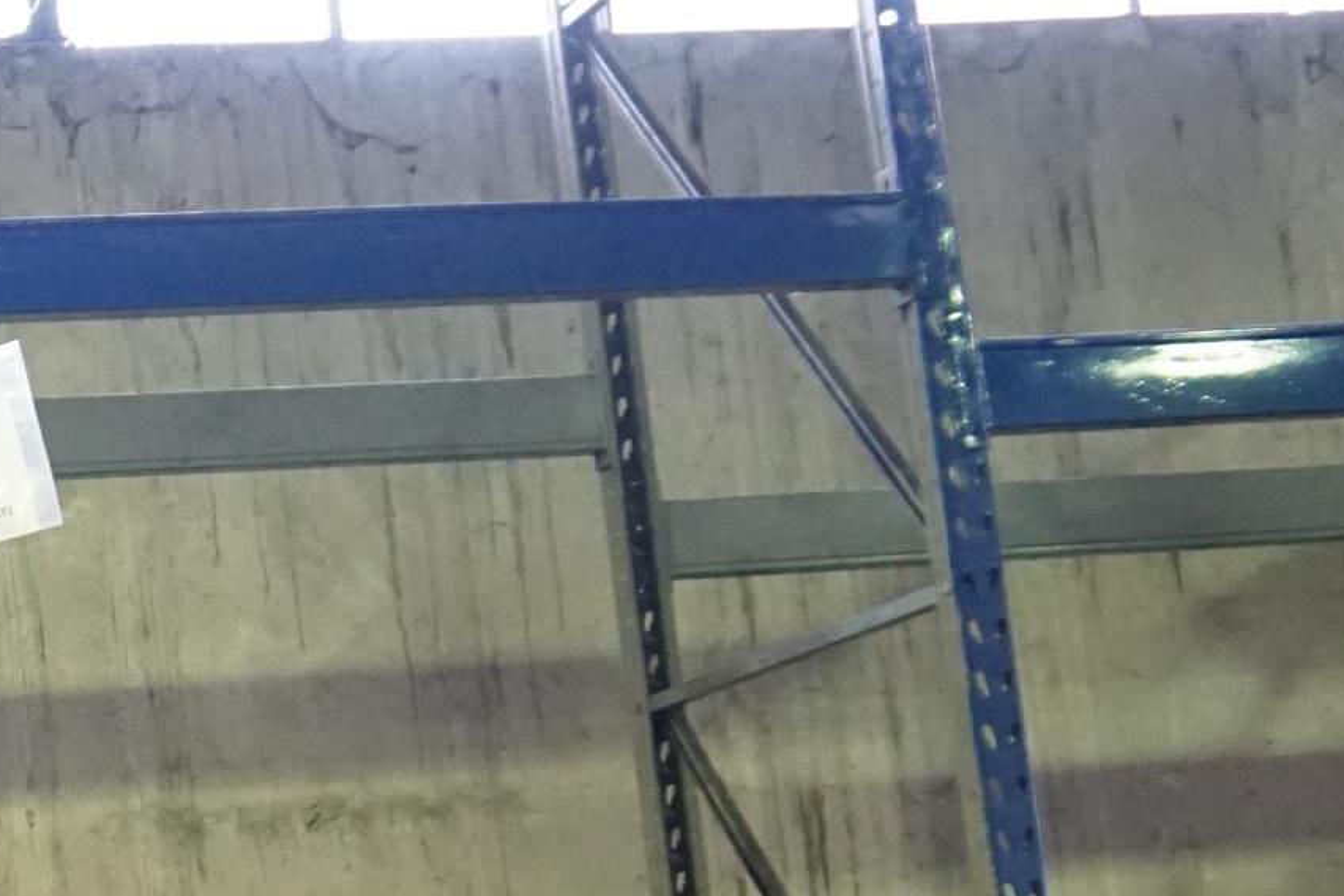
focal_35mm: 92
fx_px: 3434
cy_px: 909
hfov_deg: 19.9
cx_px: -528
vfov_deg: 14.6
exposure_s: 1/80
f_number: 3.5
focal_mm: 16
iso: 3200
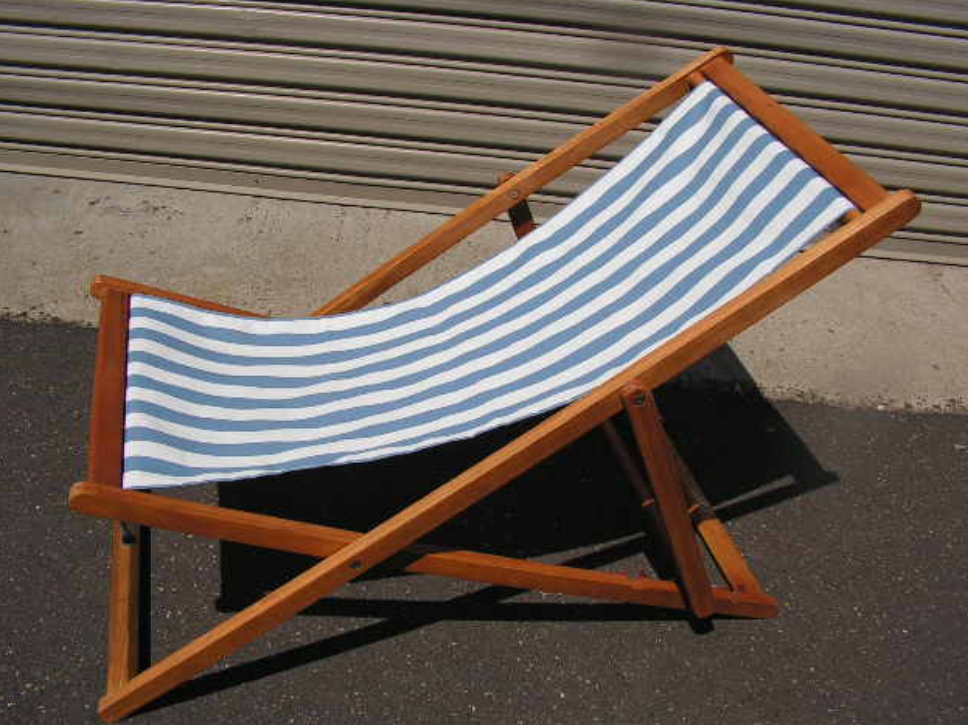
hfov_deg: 50.1
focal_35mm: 37
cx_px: 493
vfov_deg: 38.7
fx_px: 1034
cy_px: 369
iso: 64
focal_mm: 6
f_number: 4.8
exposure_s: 1/1600
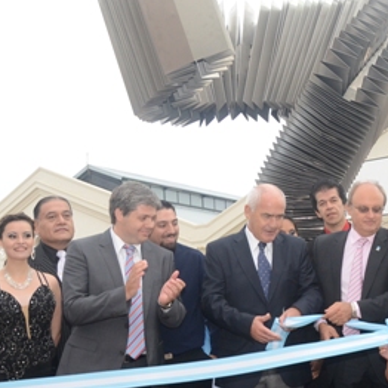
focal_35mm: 56
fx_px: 710
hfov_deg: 29.3
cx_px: 348
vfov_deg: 30.3
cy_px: 258
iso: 1000
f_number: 5.6
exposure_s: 1/250
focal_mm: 18
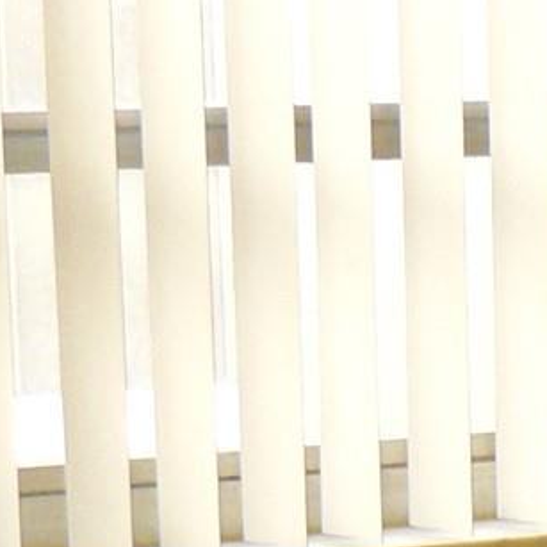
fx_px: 2968
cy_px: 775
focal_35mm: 166
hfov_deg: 10.3
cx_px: 763
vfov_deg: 10.2
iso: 100
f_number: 2.8
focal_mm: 6
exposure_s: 1/80
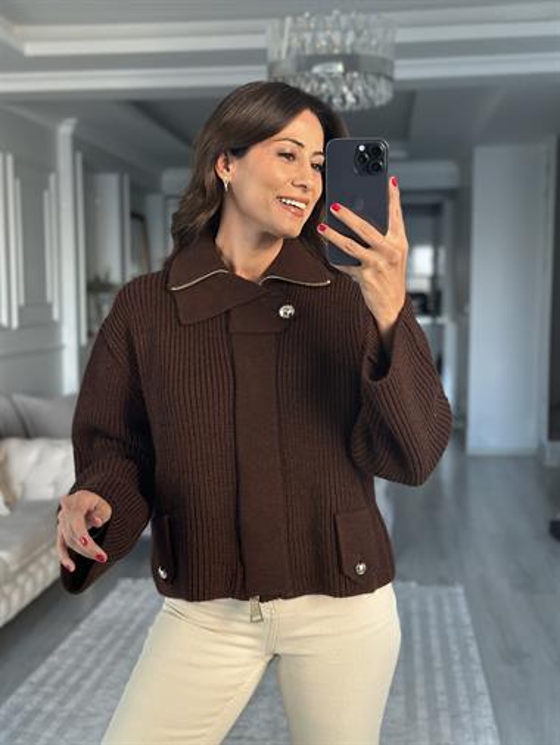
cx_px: 280
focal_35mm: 48
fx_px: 1034
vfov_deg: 39.6
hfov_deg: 30.3
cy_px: 372
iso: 125
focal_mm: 6.86
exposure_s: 1/64
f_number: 1.78
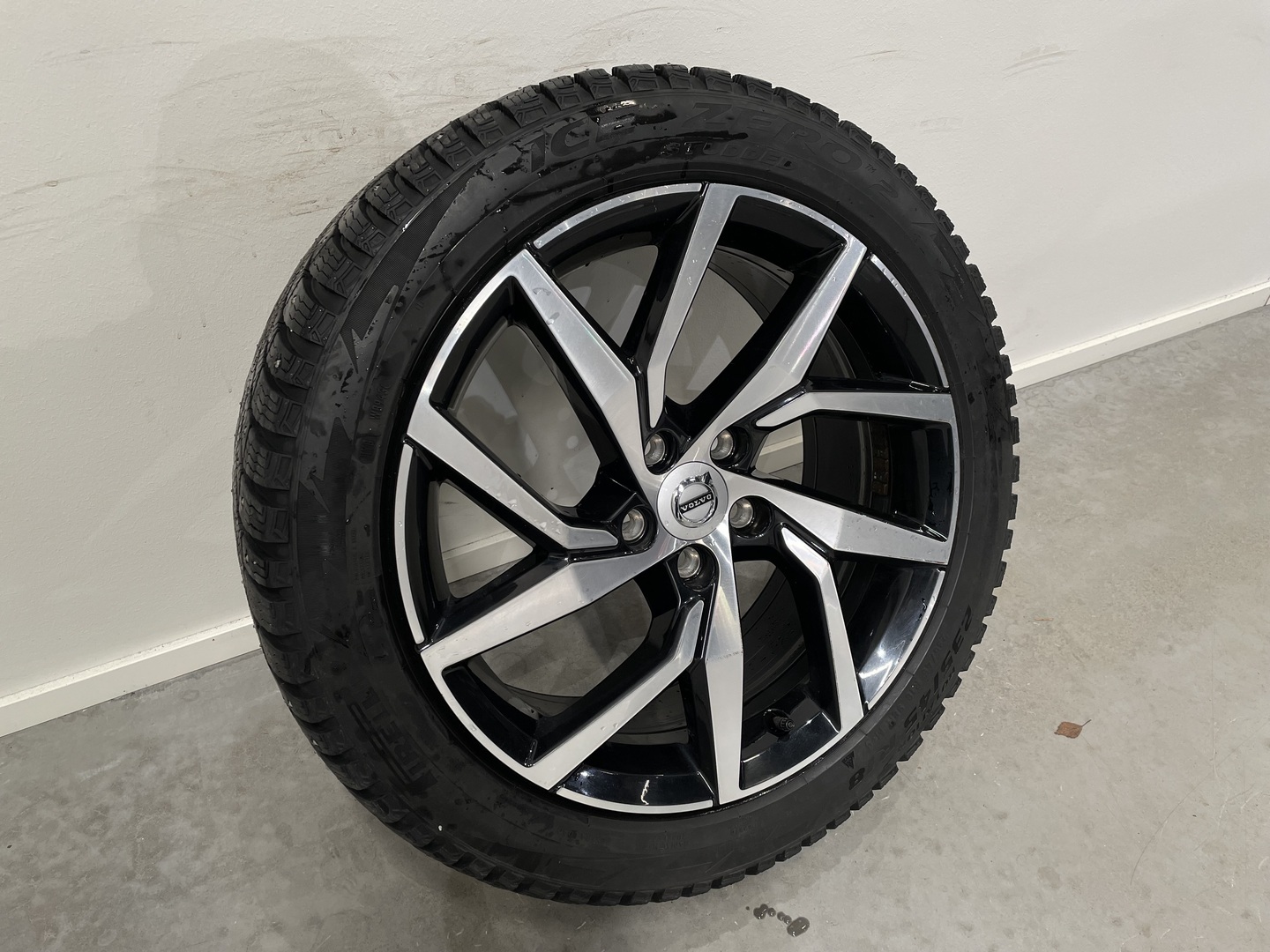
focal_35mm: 26
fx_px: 954
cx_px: 635
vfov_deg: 53.1
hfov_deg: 67.3
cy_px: 476
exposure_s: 1/100
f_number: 1.6
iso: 80
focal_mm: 4.2
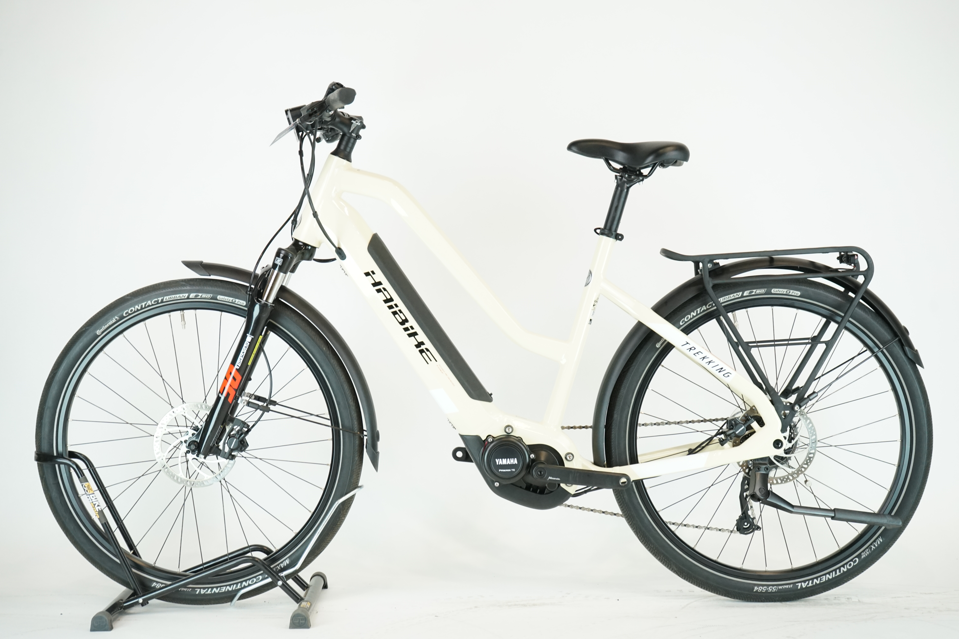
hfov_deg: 36.2
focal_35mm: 55
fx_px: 1465
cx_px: 480
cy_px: 320
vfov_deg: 24.6
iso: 2000
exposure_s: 1/200
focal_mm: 55
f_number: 6.3
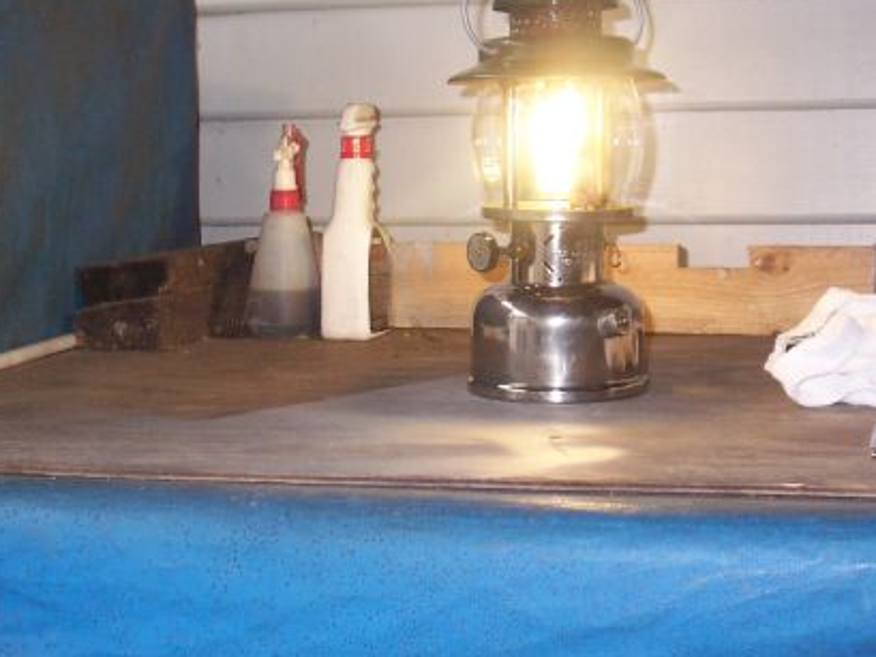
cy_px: 285
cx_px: 501
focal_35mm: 61
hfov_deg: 31.6
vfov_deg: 24.0
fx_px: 1544
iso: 125
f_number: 3.9
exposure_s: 1/60
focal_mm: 6.4
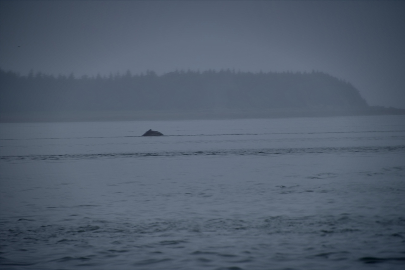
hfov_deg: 6.9
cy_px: 135
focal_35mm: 300
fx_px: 3376
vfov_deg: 4.6
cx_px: 202
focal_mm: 300
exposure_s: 1/640
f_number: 5.6
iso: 100
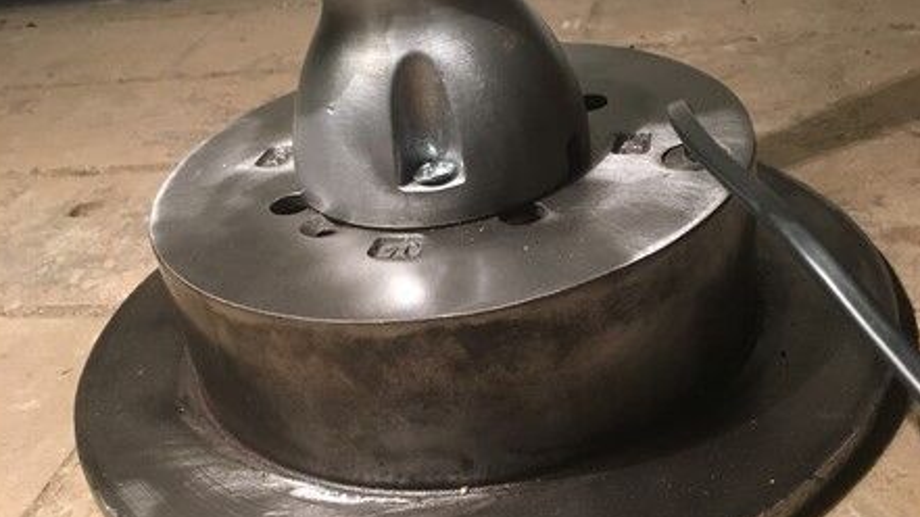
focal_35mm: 43
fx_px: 1049
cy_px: 290
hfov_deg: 47.4
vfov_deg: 27.7
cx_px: 459
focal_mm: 4.15
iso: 200
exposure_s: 1/33
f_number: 2.2
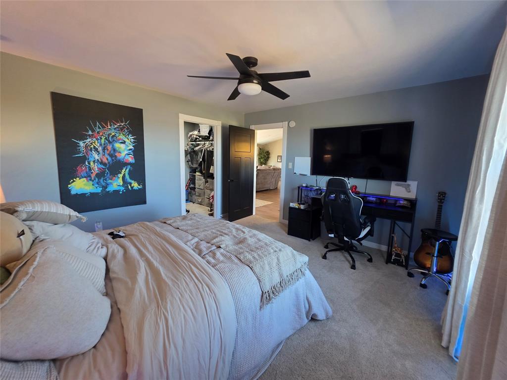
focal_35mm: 13
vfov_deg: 89.9
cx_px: 254
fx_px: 190
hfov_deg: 106.2
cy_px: 190
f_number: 1.9
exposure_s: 1/60
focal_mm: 2.2
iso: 320
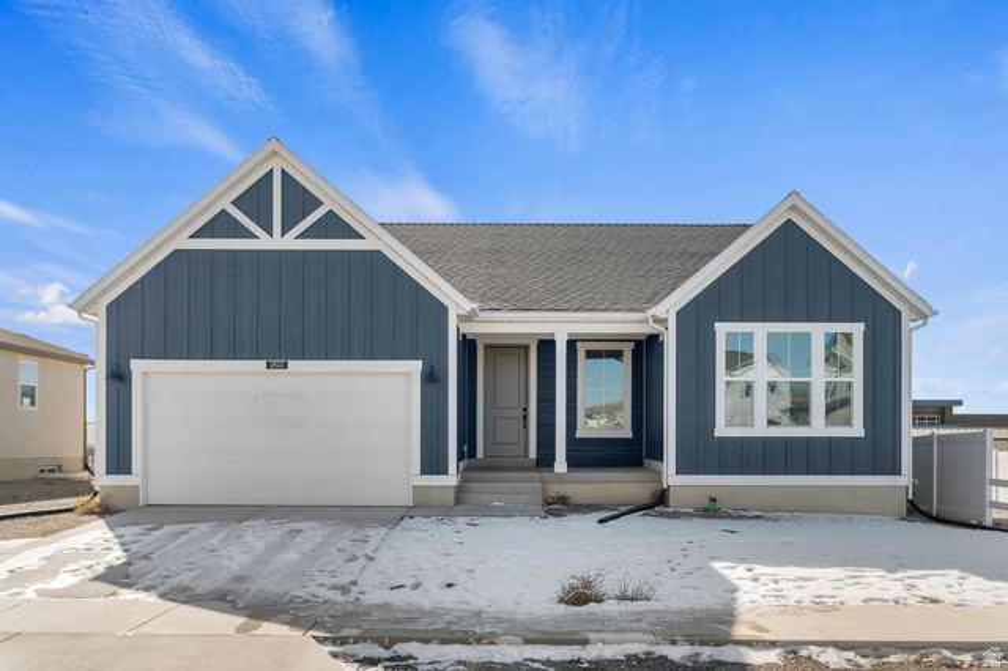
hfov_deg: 62.0
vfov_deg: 43.6
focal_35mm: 30
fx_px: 840
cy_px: 336
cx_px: 504
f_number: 8
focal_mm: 30
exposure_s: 1/200
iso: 320
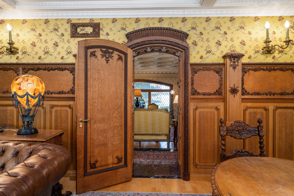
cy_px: 98
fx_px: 171
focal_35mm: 21
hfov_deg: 81.2
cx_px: 147
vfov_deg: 59.5
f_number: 6.7
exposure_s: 1/20
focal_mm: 21
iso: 1000
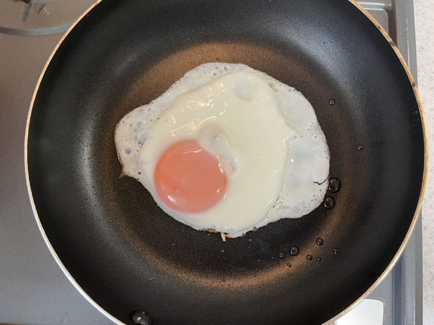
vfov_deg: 53.1
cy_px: 162
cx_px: 217
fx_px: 326
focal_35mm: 26
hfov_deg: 67.3
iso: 125
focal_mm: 5.1
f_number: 1.6
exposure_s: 1/50
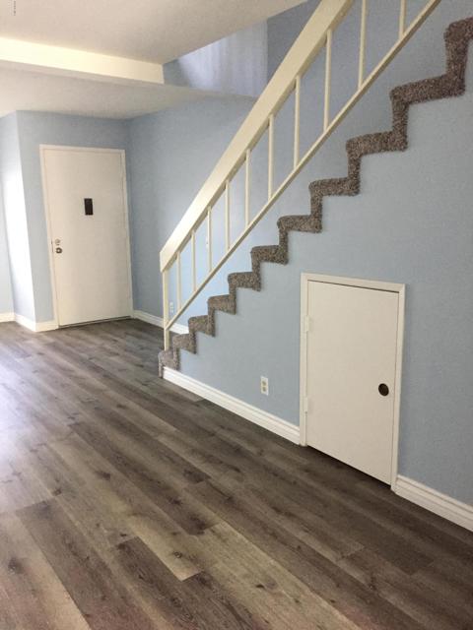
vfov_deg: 61.7
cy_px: 315
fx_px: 528
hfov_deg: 48.2
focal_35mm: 29
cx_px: 236
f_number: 2.2
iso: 250
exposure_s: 1/20
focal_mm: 4.15
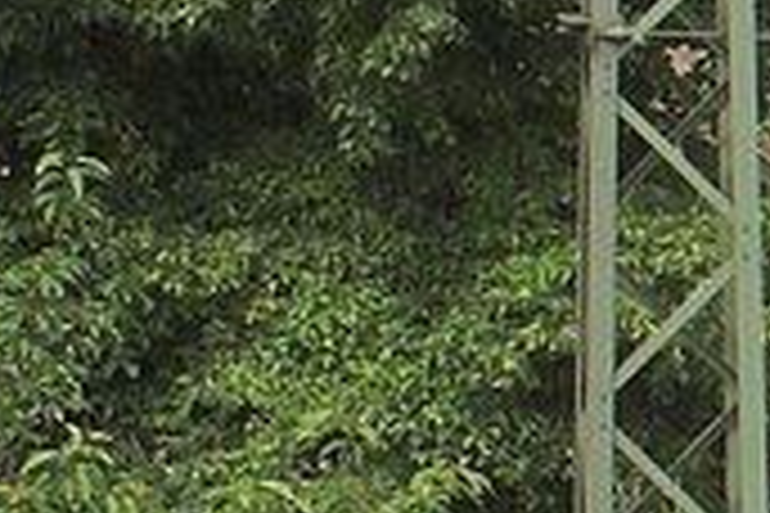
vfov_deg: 3.7
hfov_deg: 5.3
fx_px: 7860
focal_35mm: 368
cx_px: 2206
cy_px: -27
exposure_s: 1/800
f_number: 9
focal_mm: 35
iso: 400
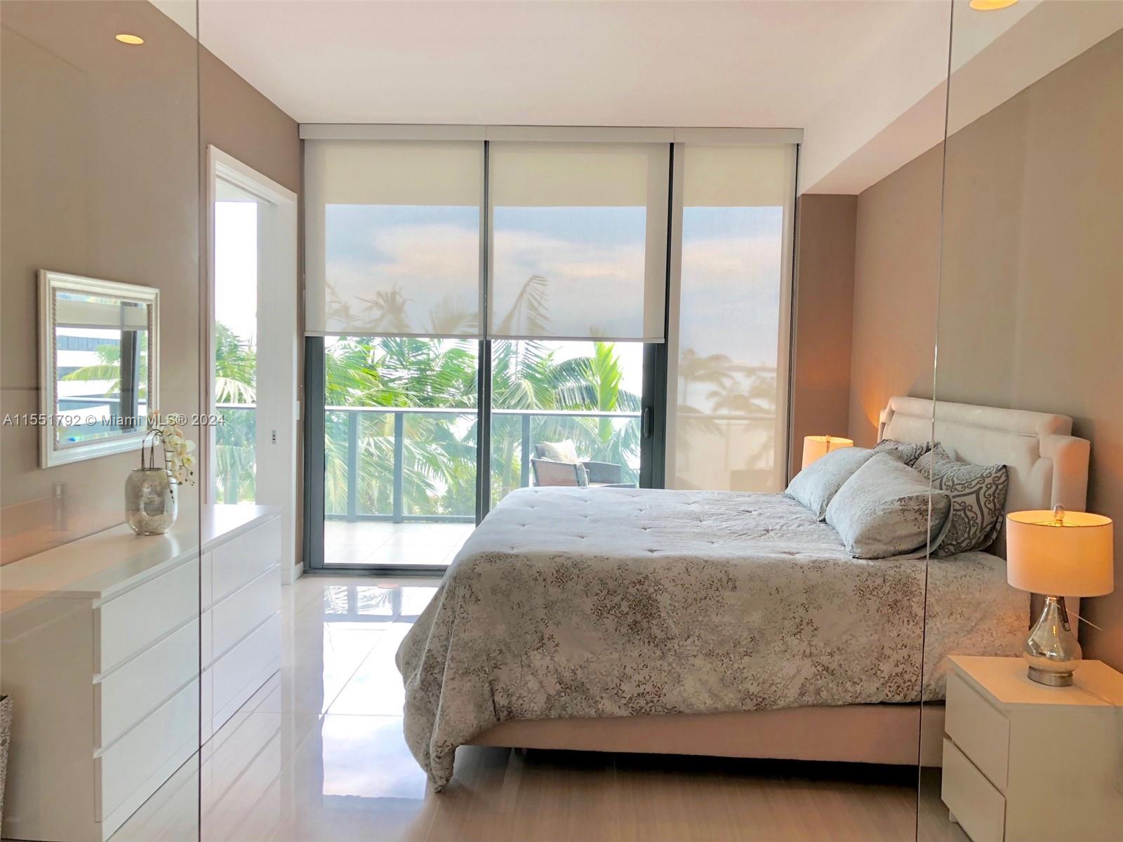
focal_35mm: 28
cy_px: 421
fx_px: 908
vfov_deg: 49.7
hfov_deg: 63.4
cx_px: 562
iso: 80
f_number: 1.8
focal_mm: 4
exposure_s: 1/120
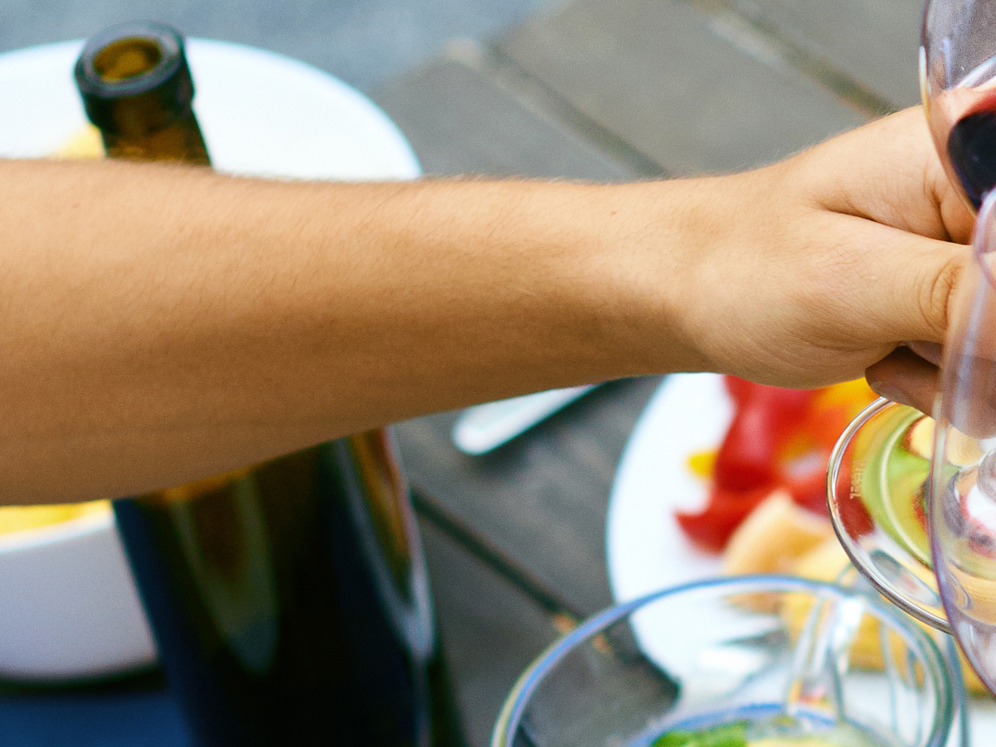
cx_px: 1575
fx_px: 6302
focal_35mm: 219
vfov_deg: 6.8
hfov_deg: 8.8
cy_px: 823
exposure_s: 1/400
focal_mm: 50
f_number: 3.2
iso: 400
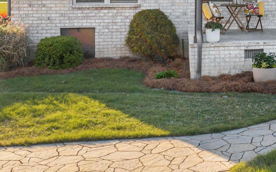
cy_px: -12
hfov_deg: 28.7
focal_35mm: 65
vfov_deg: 19.3
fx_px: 489
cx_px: 300
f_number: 4.5
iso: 100
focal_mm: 10.26
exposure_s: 1/200
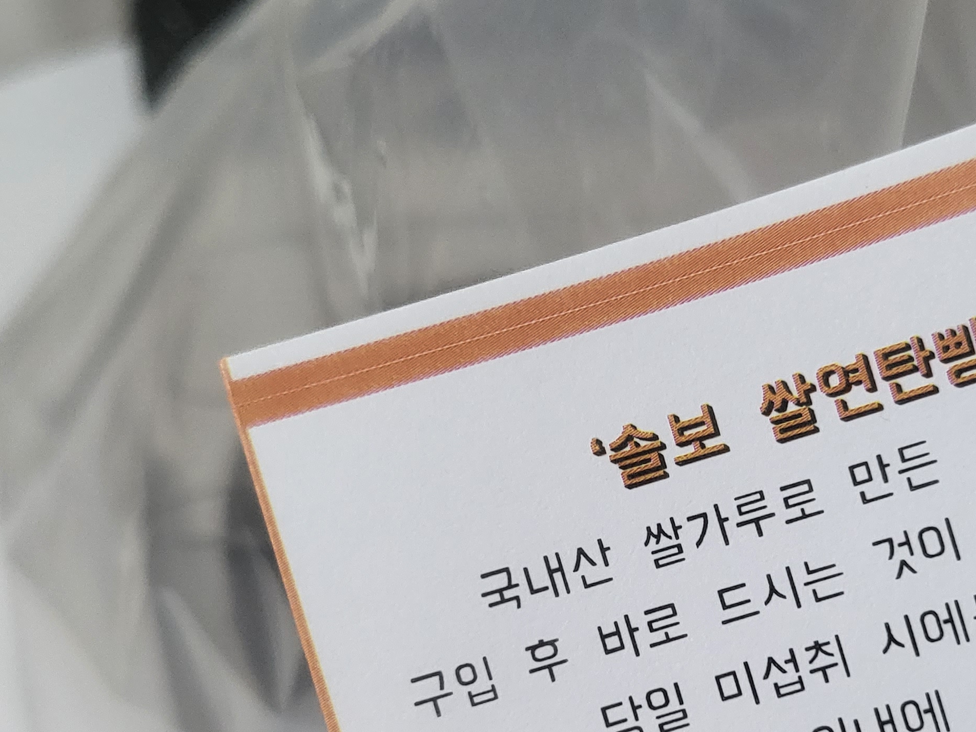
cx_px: 663
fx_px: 1579
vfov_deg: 25.6
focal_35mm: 56
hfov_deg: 34.0
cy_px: 601
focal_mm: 4.25
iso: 250
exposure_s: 1/120
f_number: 1.8
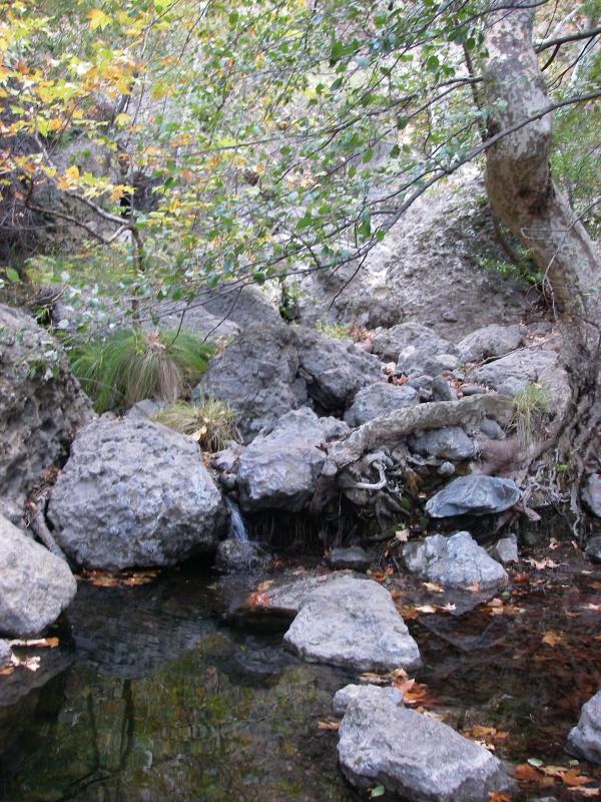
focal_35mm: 38
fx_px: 880
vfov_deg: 49.0
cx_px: 300
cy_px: 401
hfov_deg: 37.7
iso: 200
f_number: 3.3
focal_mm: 6.3
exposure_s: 1/25
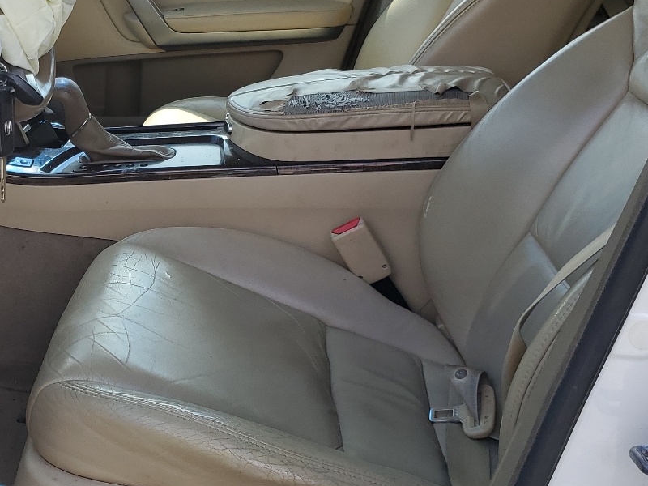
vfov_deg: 28.0
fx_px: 973
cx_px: 130
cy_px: 190
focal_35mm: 52
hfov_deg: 35.6
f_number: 1.5
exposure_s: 1/833
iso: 50
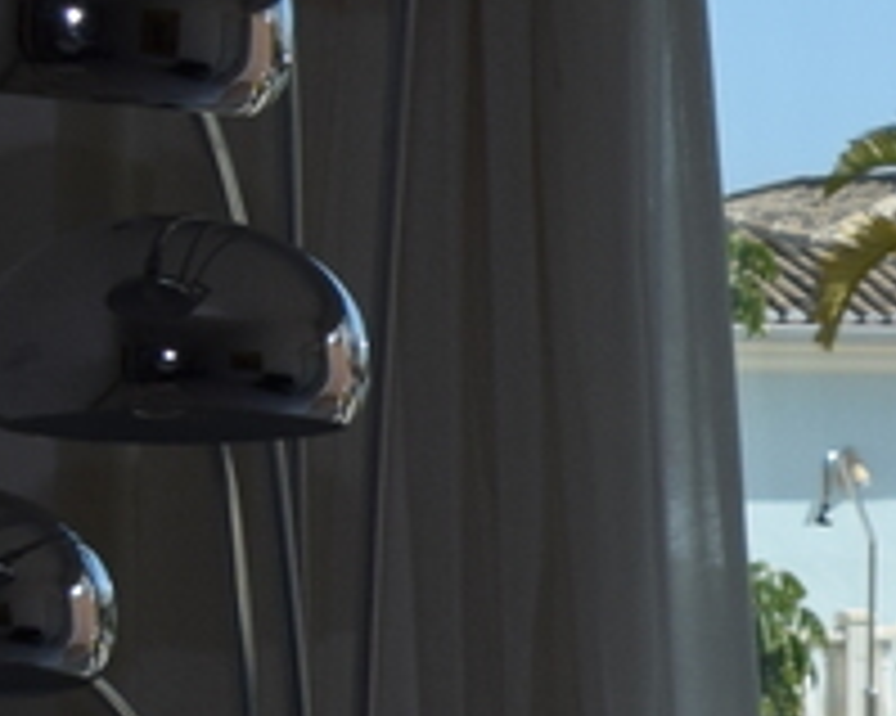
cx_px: 2386
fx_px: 5062
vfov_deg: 8.0
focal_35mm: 191
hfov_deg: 8.8
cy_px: 815
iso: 200
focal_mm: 18
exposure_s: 1/400
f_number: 10
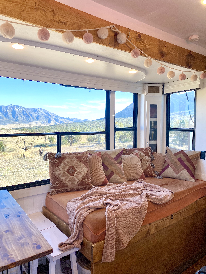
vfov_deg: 67.3
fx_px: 206
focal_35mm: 26
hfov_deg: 53.1
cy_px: 137
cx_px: 103
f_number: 1.8
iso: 64
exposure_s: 1/120
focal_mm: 4.25
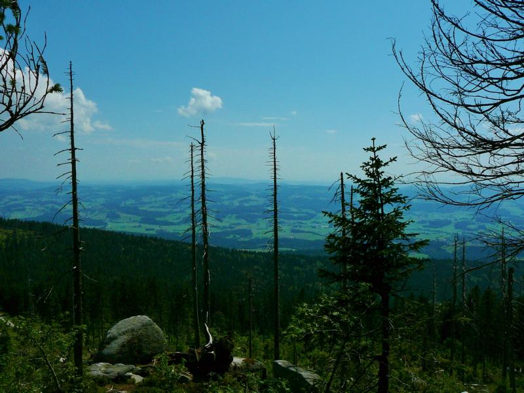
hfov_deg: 52.6
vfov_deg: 40.7
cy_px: 196
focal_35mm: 35
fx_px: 530
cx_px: 262
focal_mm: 5.2
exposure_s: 1/2000
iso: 80
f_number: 5
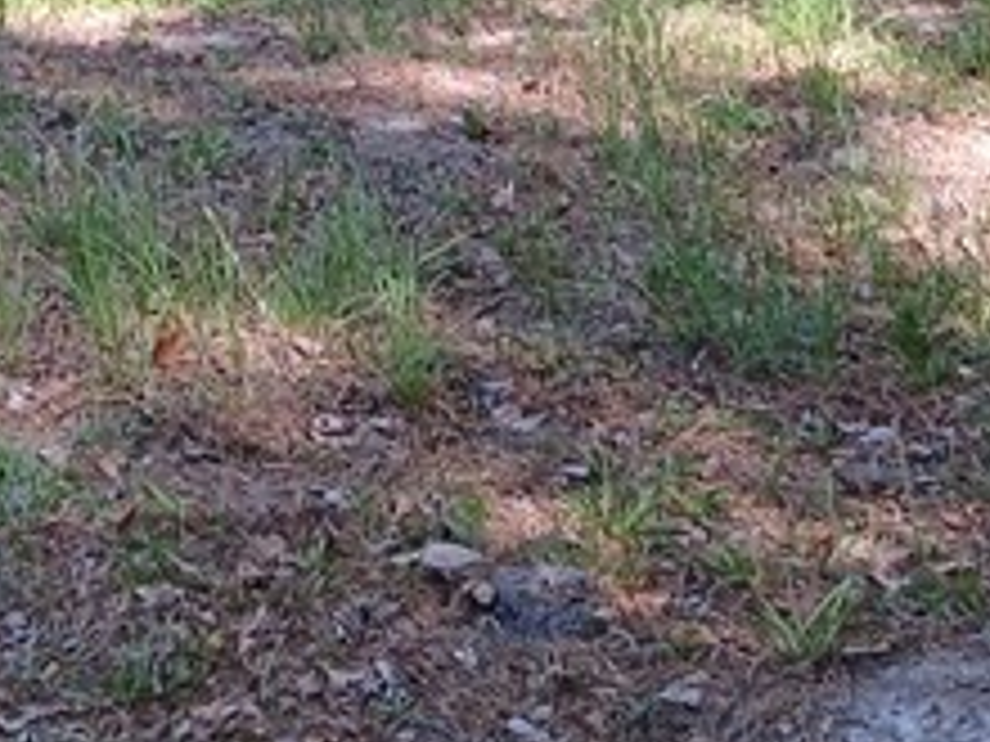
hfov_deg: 16.3
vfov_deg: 11.0
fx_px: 3461
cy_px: -796
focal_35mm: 121
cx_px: 369
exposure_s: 1/120
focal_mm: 3.98
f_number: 1.8
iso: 40
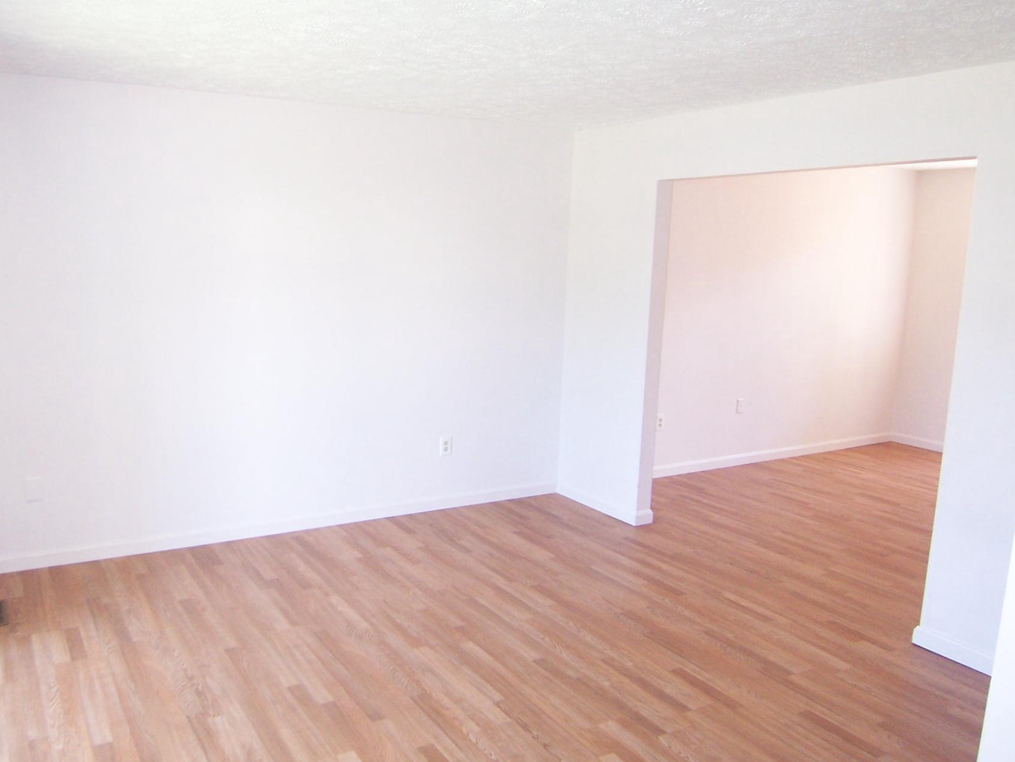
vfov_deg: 49.8
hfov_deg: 62.9
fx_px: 821
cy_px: 398
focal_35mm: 28
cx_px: 413
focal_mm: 3.8
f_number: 2.8
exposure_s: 1/30
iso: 125
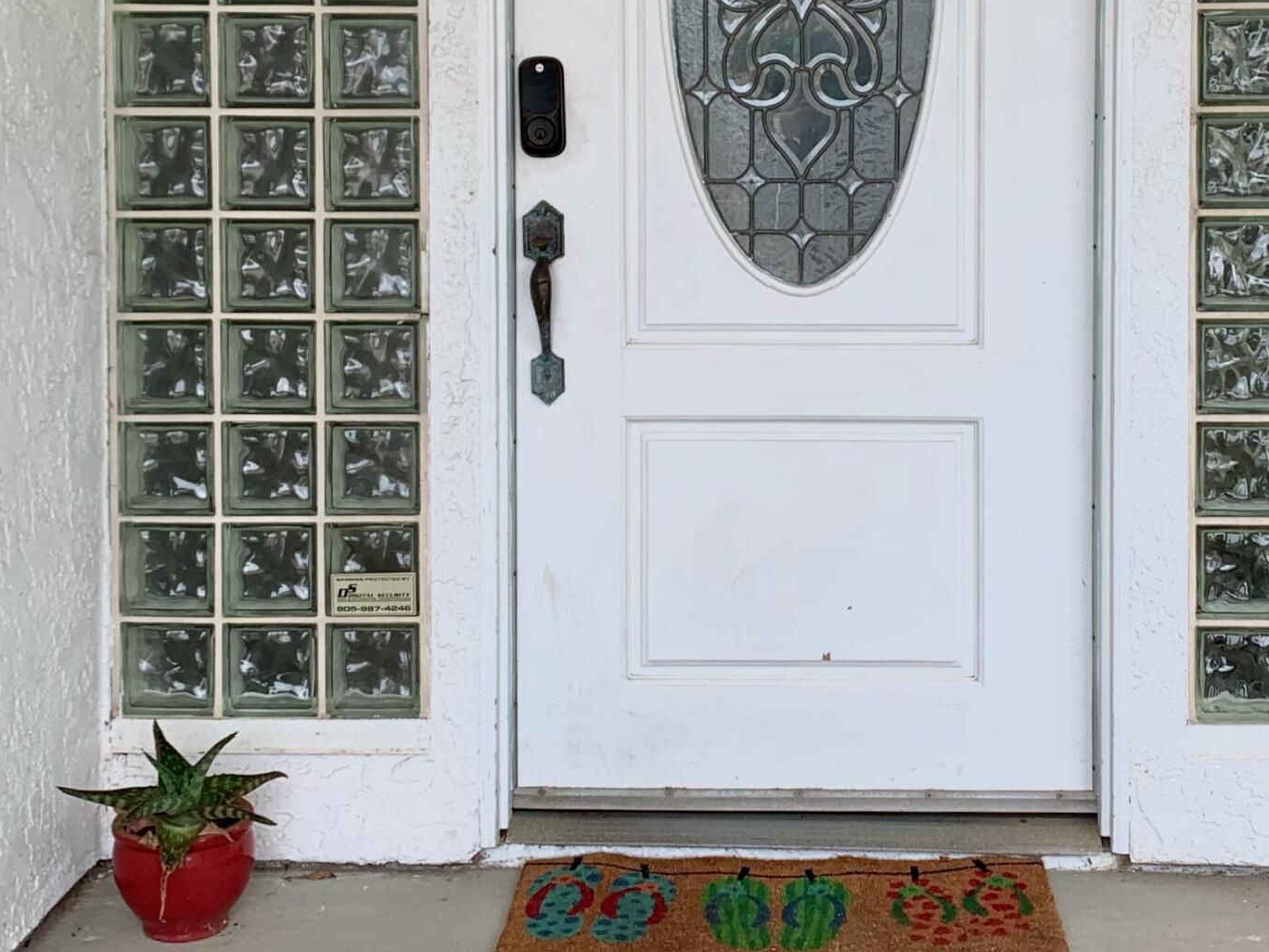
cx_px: 772
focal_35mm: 57
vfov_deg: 25.4
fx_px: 2090
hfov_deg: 33.7
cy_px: 246
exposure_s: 1/131
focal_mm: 4.25
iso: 25
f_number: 1.8
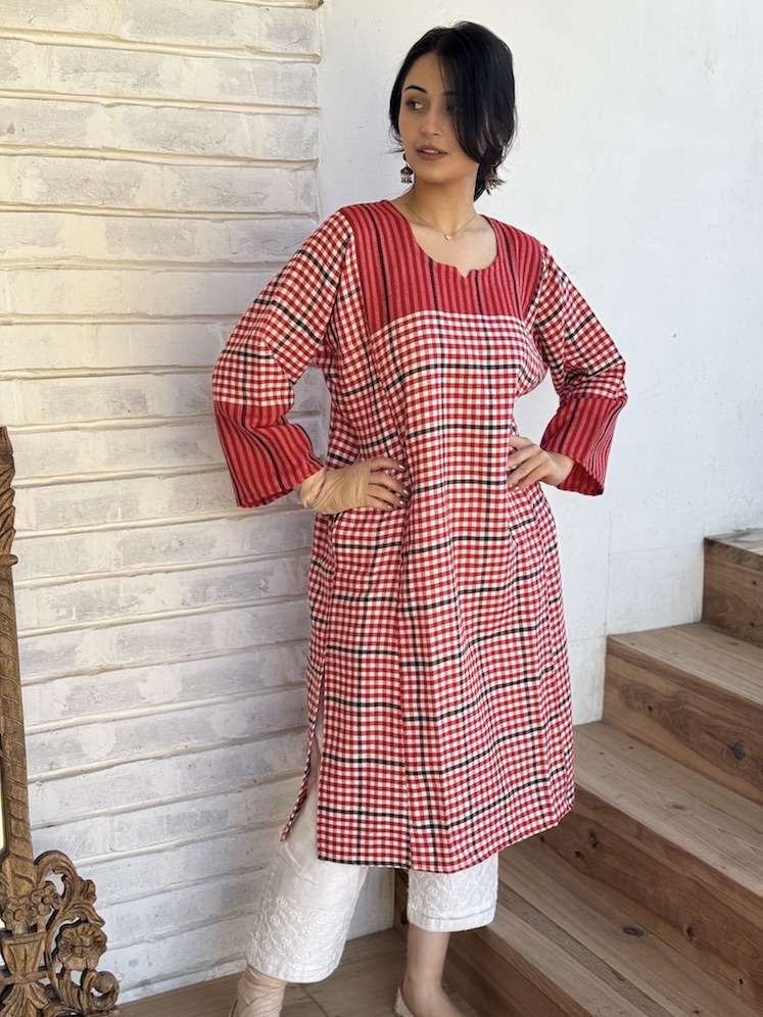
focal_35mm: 48
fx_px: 1411
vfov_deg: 39.7
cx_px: 382
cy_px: 508
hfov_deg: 30.3
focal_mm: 6.76
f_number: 1.78
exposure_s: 1/307
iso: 64
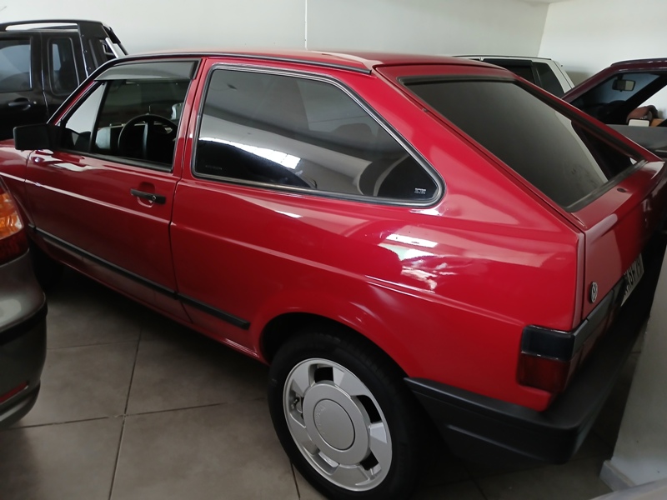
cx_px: 334
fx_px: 501
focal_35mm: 26
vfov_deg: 53.1
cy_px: 250
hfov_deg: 67.3
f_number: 1.8
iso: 320
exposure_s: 1/25
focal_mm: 3.98
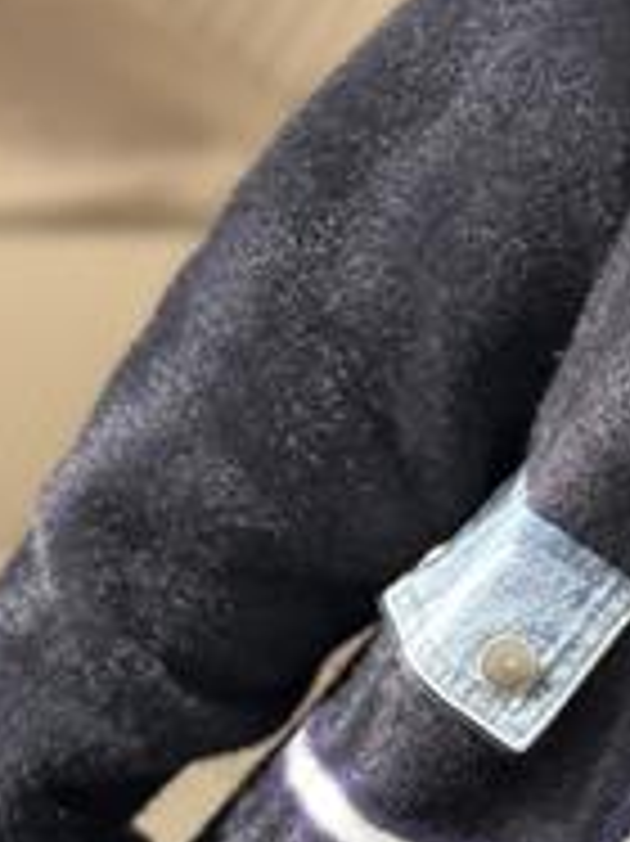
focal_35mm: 137
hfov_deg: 10.5
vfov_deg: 14.4
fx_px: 3328
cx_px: 850
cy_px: 579
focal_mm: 6.86
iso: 80
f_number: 1.78
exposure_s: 1/296
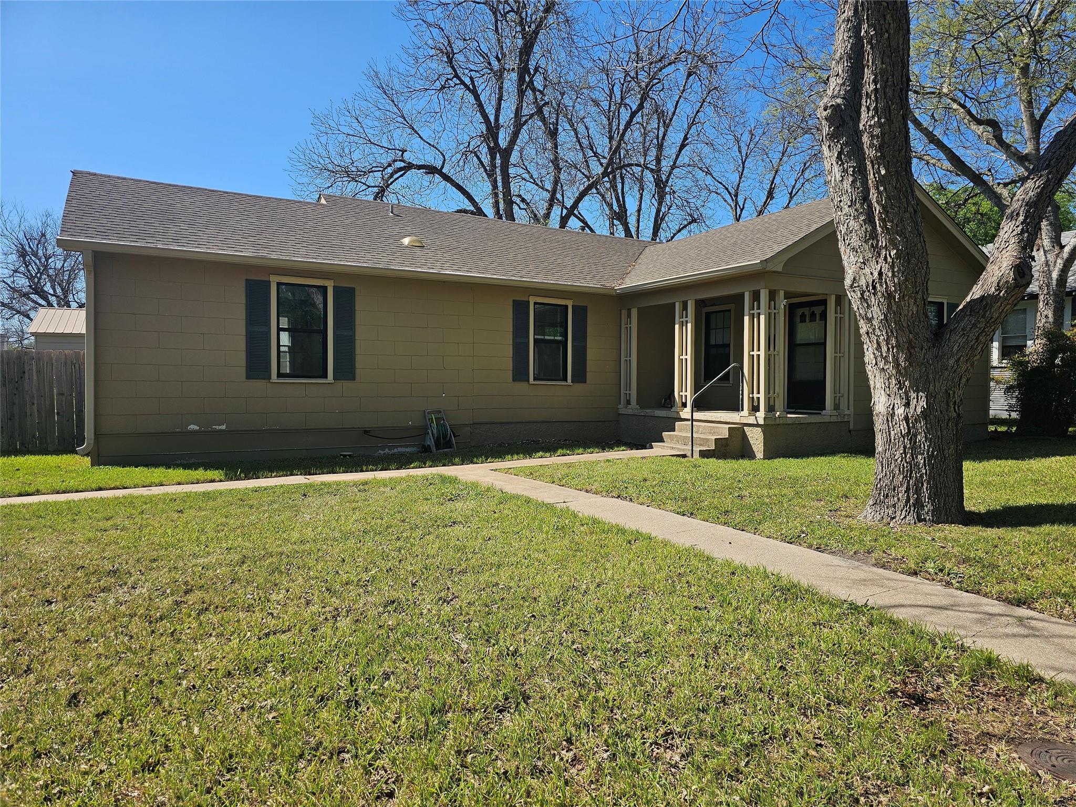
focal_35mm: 23
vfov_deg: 58.9
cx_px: 538
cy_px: 404
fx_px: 715
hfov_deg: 73.9
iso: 10
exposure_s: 1/773
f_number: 1.7
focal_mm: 6.3
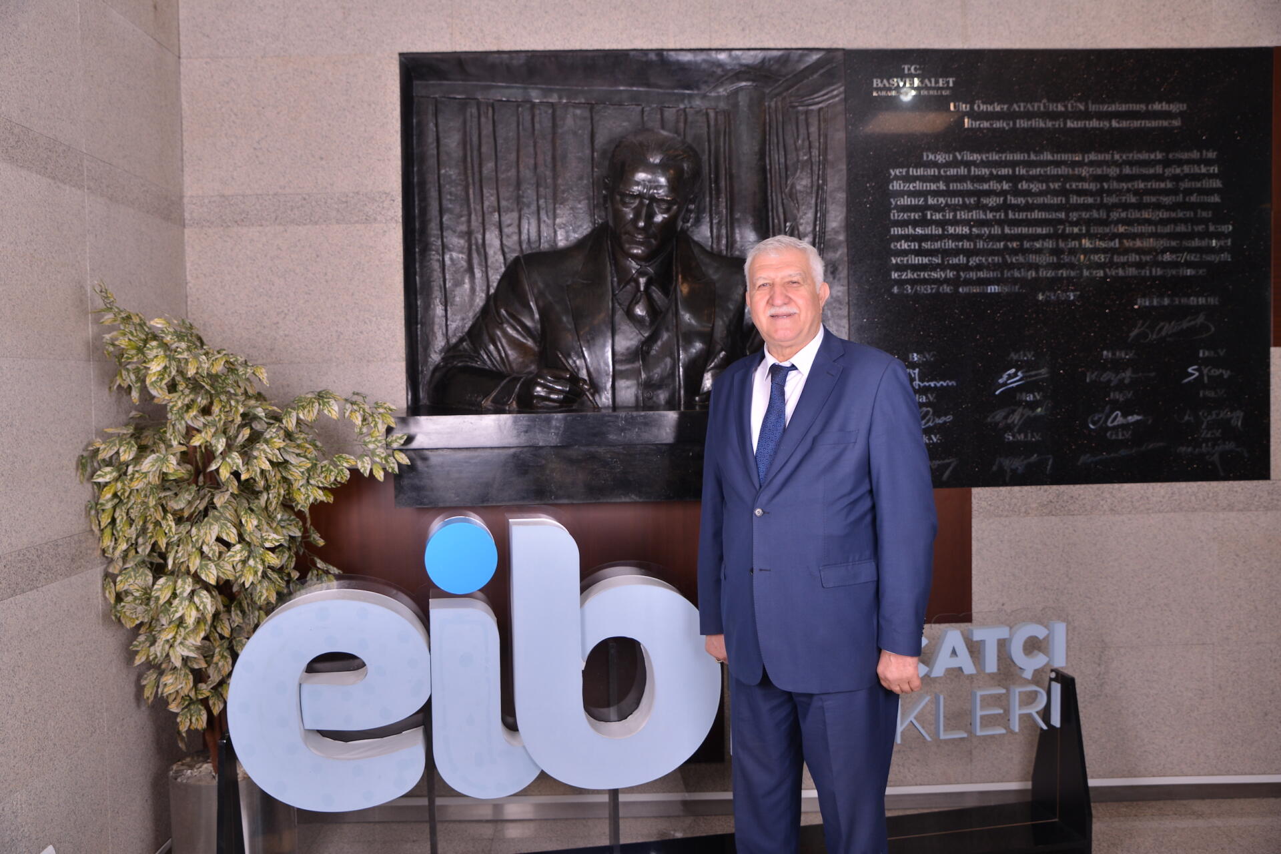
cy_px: 427
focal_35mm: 32
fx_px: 1139
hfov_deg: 58.7
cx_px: 640
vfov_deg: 41.1
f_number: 5.6
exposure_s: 1/200
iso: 200
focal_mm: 32
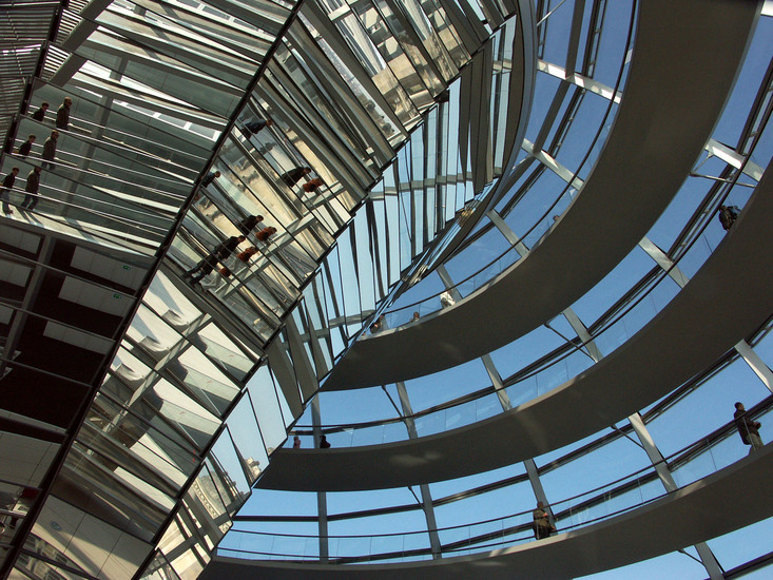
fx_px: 625
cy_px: 290
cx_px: 386
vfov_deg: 49.8
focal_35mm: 28
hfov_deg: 63.4
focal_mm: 7.21
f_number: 7.1
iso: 100
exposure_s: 1/500
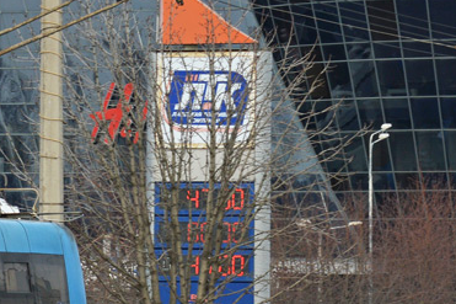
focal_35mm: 340
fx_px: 4305
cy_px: 142
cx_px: -254
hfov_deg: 6.0
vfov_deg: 4.0
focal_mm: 70
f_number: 9
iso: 100
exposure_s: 1/320
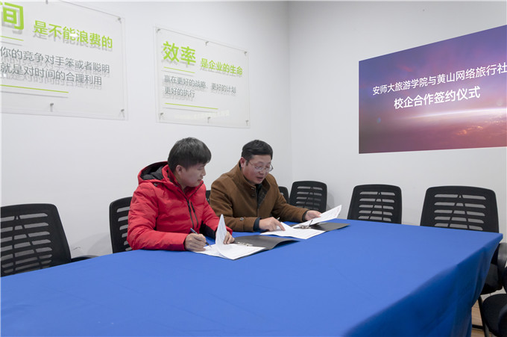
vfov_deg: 47.8
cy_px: 168
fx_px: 380
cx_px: 254
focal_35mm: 27
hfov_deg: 67.5
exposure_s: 1/30
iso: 640
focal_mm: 18
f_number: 5.6
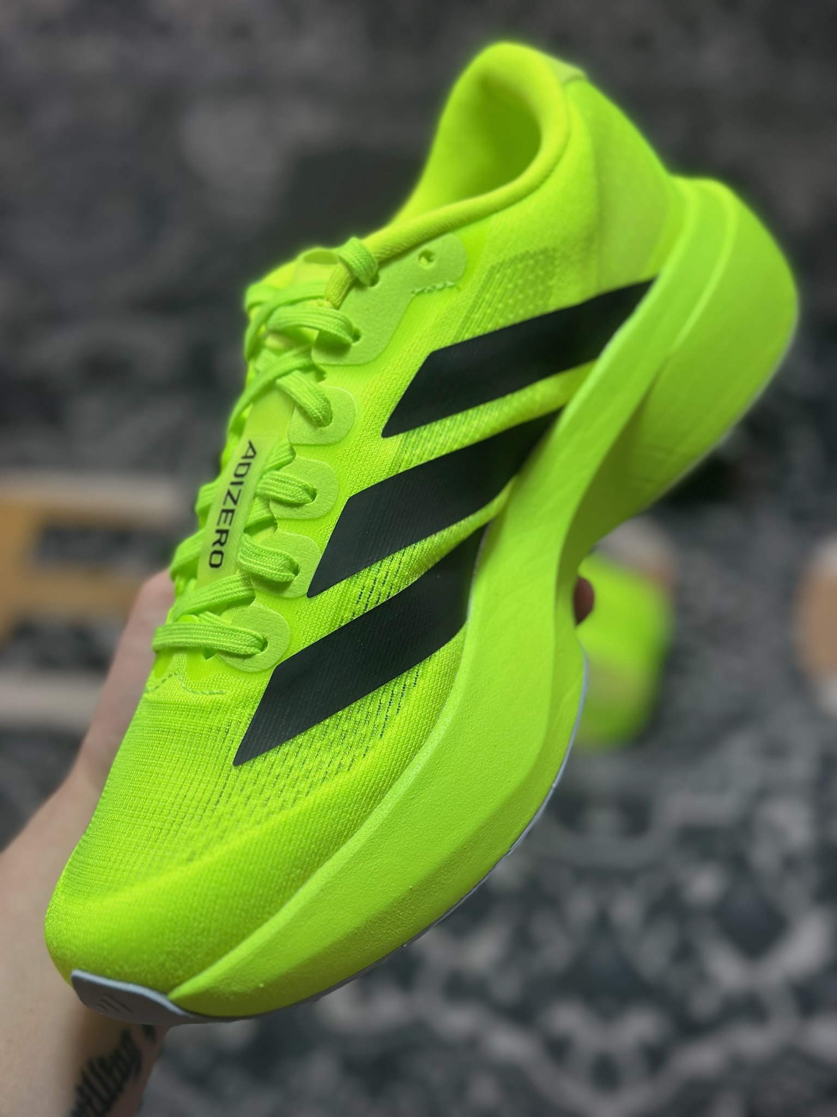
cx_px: 418
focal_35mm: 48
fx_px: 1547
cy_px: 558
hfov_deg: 30.3
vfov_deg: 39.7
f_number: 1.78
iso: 80
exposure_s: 1/1073
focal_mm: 6.86
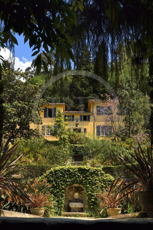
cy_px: 115
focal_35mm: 52
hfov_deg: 25.9
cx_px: 76
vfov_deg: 38.2
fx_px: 332
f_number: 20
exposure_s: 1/160
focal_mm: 52
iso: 400
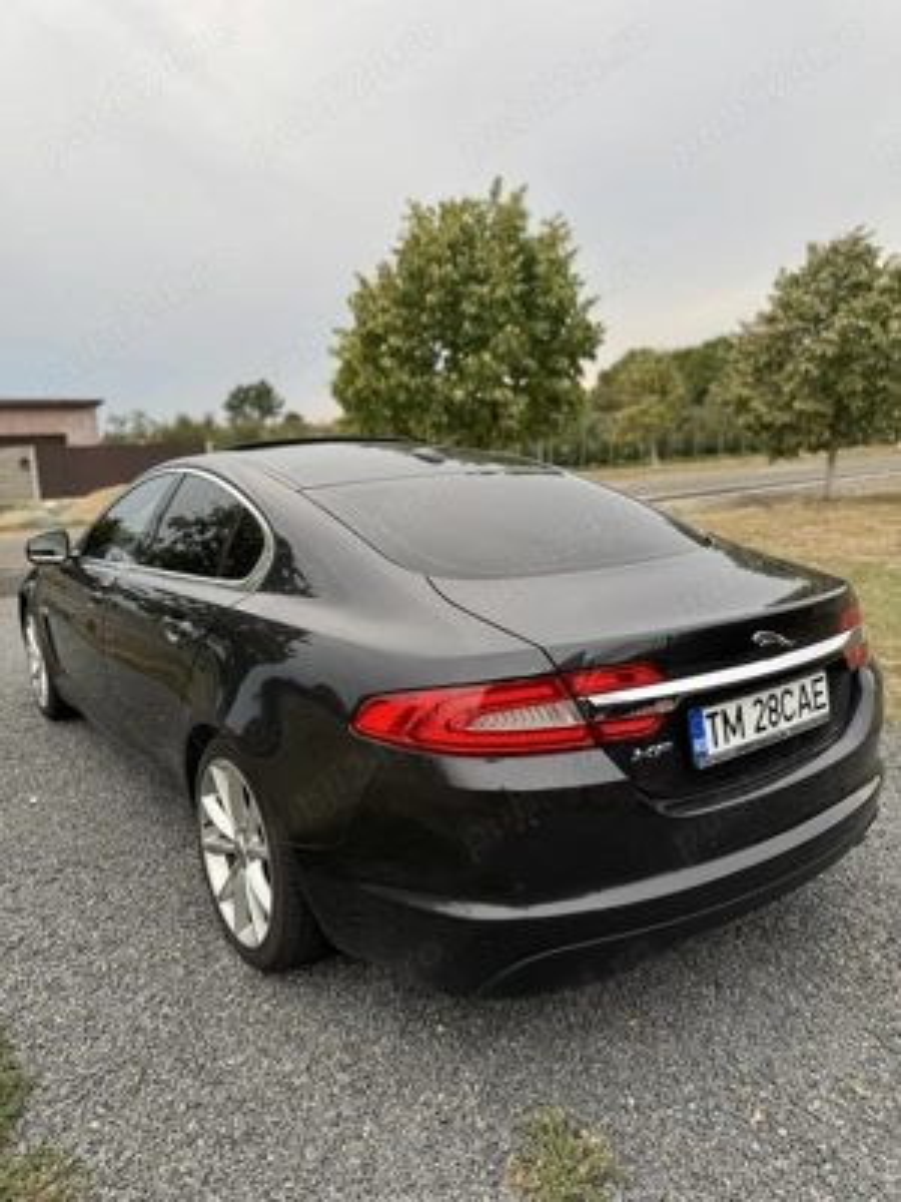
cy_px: 601
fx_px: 833
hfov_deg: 56.8
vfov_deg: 71.6
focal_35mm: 24
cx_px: 450
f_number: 1.78
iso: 80
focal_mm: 6.76
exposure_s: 1/506
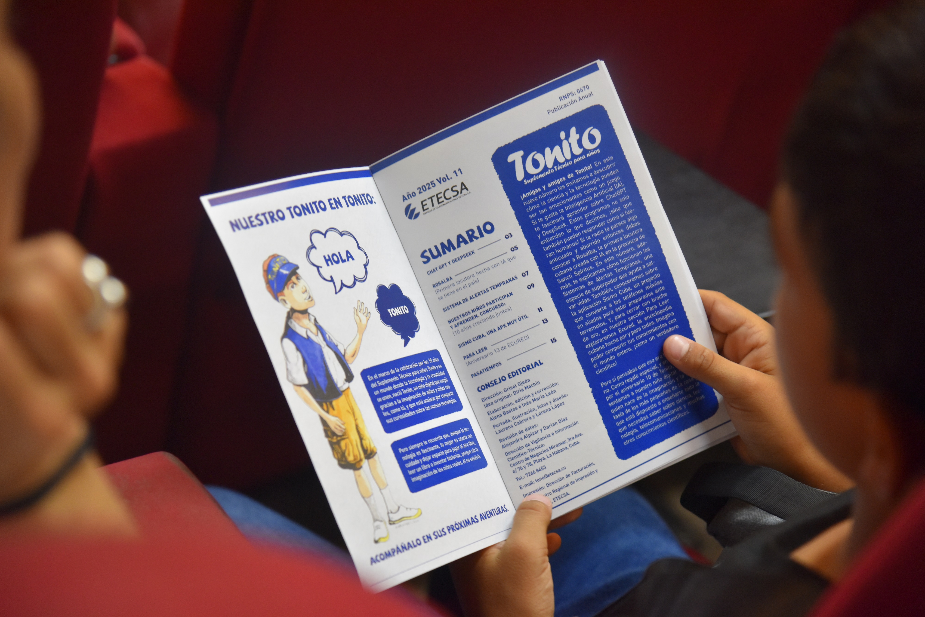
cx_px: 462
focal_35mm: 105
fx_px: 2698
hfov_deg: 19.5
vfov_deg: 13.0
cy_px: 308
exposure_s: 1/125
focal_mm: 105
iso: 2000
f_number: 4.5
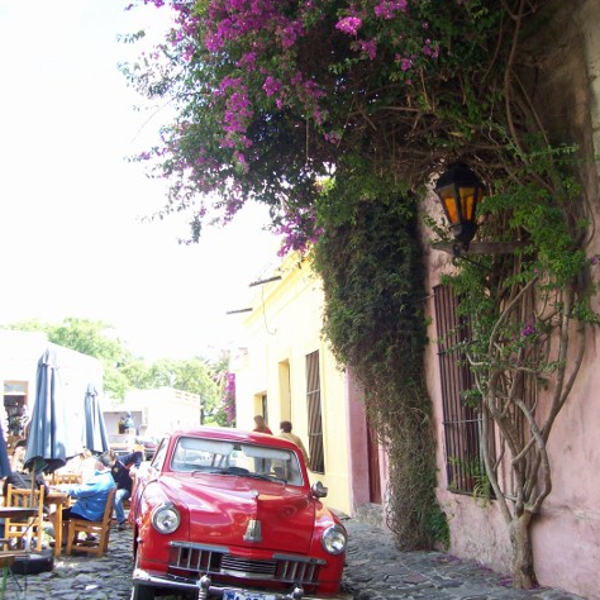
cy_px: 306
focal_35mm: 43
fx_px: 843
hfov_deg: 39.2
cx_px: 299
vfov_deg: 39.2
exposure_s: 1/262
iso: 80
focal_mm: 6
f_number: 2.7
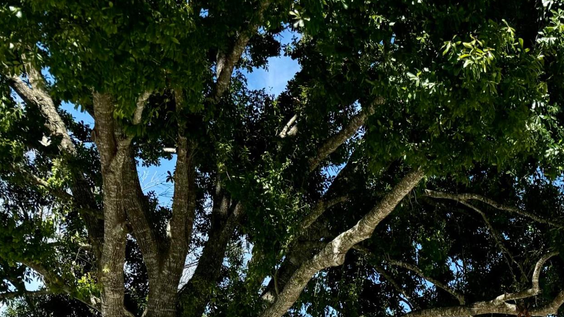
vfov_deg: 17.6
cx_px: 649
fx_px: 912
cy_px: 481
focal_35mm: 61
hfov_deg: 30.1
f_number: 1.78
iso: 80
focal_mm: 6.76
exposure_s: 1/4608
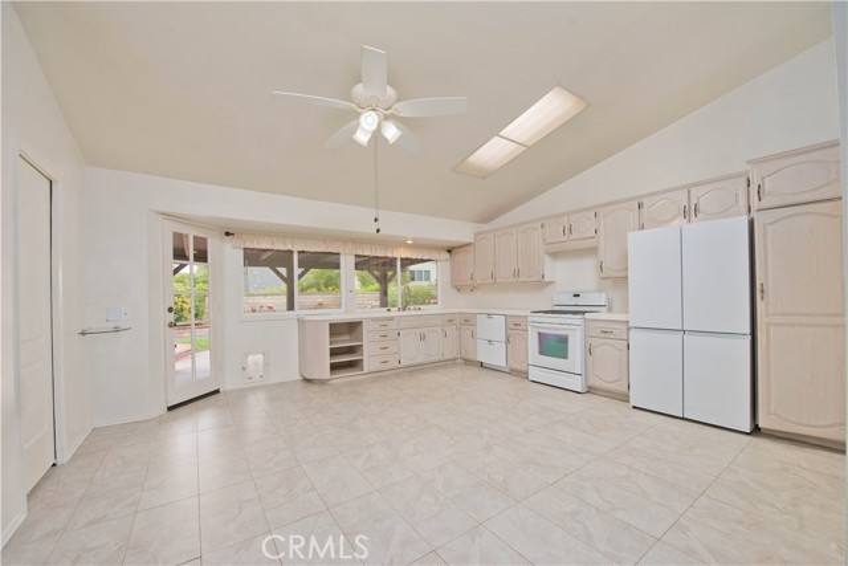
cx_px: 424
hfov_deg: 104.2
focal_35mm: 14
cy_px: 283
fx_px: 330
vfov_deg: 81.2
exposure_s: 1/200
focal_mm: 14
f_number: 5.6
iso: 400
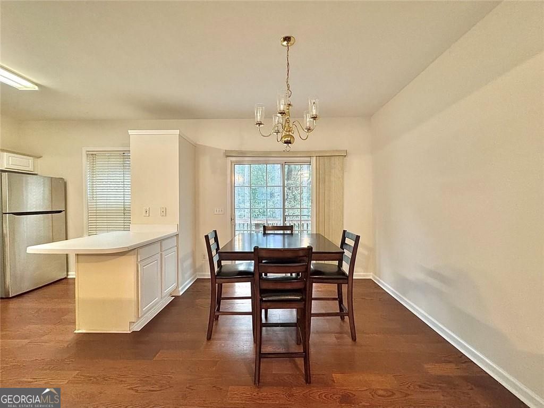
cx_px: 272
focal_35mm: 14
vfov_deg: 85.7
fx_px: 220
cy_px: 204
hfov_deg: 102.1
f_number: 2.2
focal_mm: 2.22
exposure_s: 1/60
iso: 400
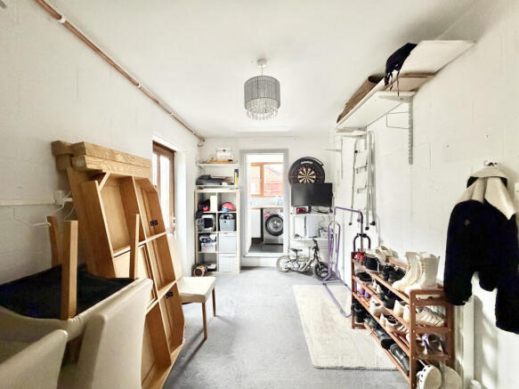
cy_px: 194
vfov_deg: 85.7
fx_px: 210
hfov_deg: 102.1
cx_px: 260
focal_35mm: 14
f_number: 2.2
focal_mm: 2.22
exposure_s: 1/60
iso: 1000
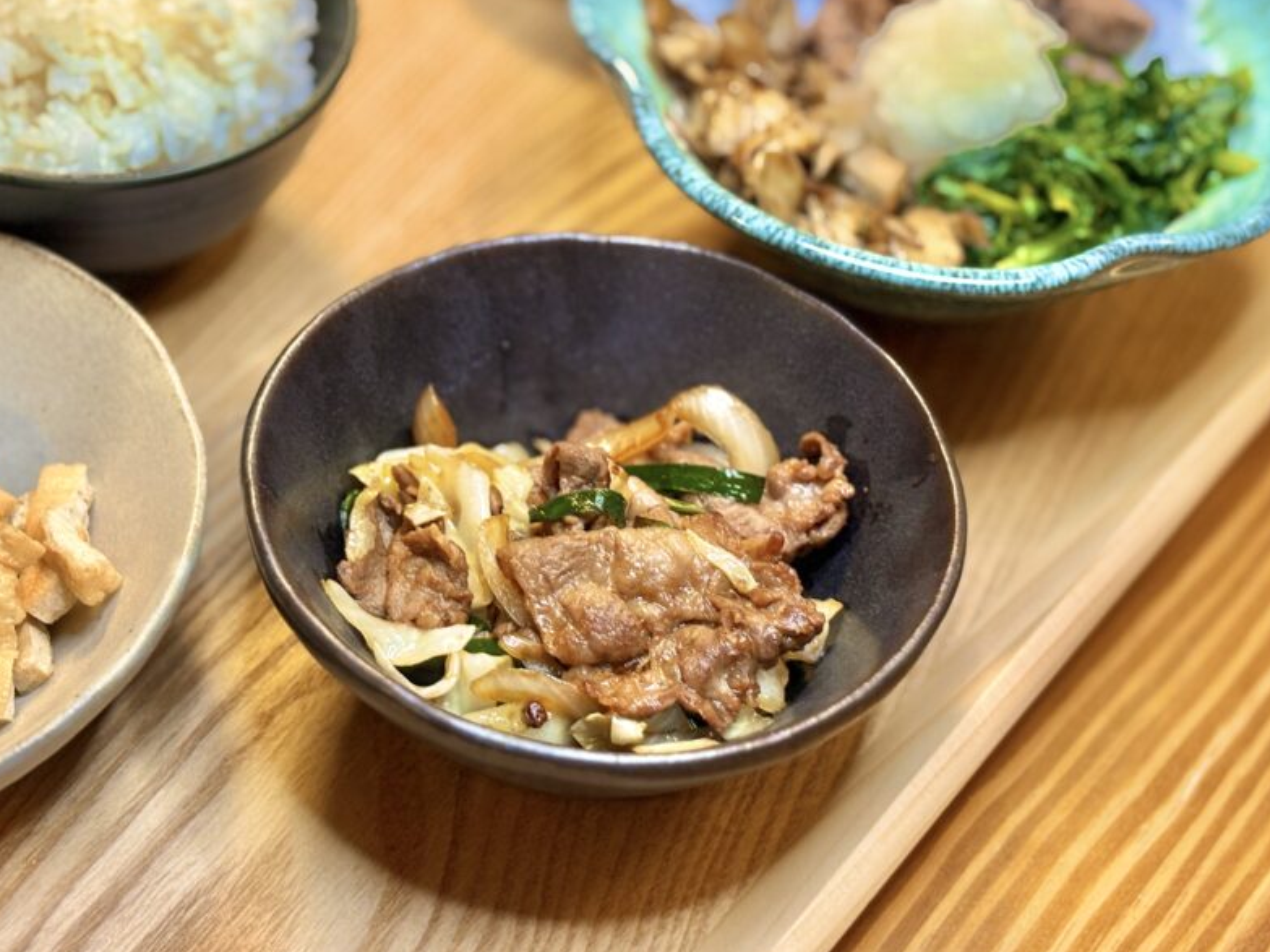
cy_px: 451
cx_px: 584
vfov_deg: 21.6
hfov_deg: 28.6
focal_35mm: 68
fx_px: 2494
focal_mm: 5.96
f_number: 1.6
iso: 100
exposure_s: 1/40
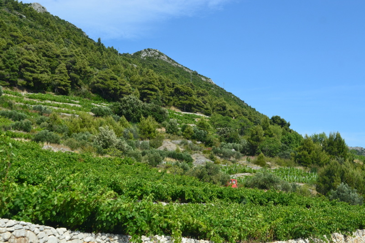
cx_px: 182
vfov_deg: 23.8
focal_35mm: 57
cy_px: 122
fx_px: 578
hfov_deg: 35.0
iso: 400
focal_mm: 38
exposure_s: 1/320
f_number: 10
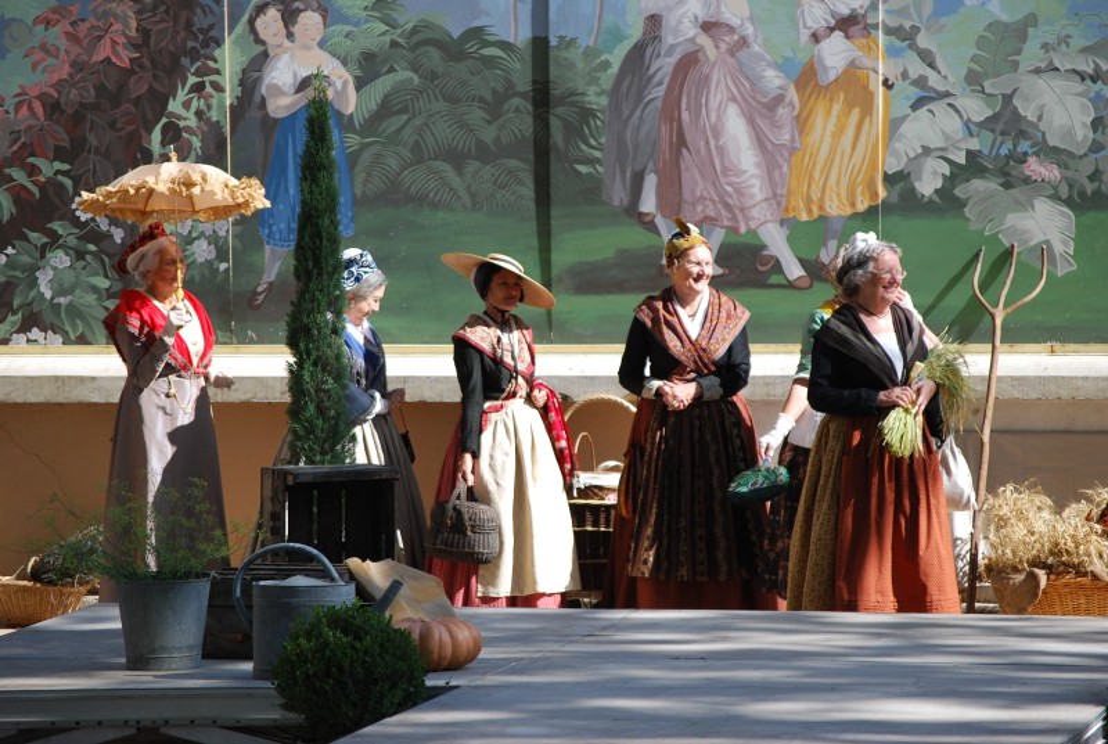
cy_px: 372
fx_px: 5551
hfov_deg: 11.4
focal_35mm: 180
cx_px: 554
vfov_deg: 7.7
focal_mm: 120
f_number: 5.6
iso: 200
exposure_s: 1/500
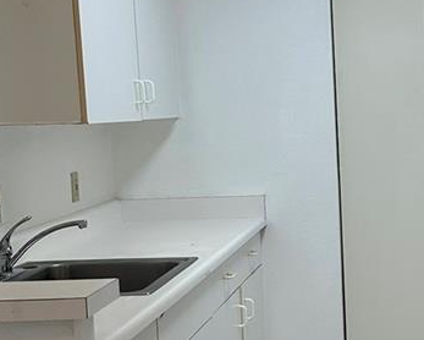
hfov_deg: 22.6
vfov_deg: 18.9
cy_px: 230
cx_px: 426
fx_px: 1017
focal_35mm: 81
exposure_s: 1/244
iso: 80
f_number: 1.78
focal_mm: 6.86
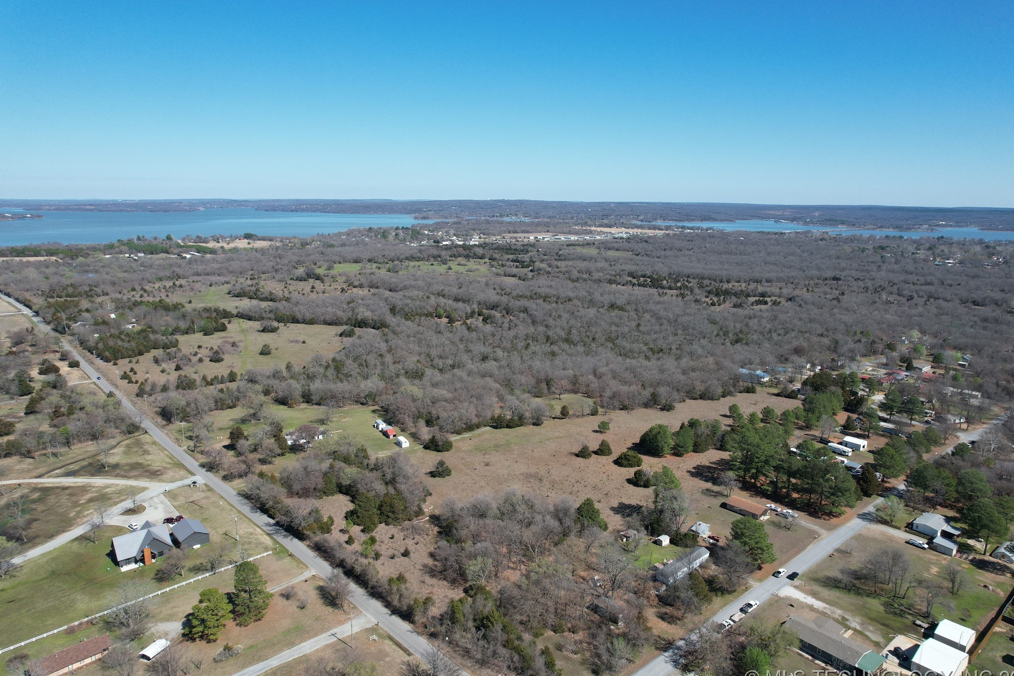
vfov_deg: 55.1
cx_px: 517
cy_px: 345
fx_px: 648
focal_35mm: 23
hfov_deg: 76.1
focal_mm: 8.38
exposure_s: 1/3200
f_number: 2.8
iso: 200
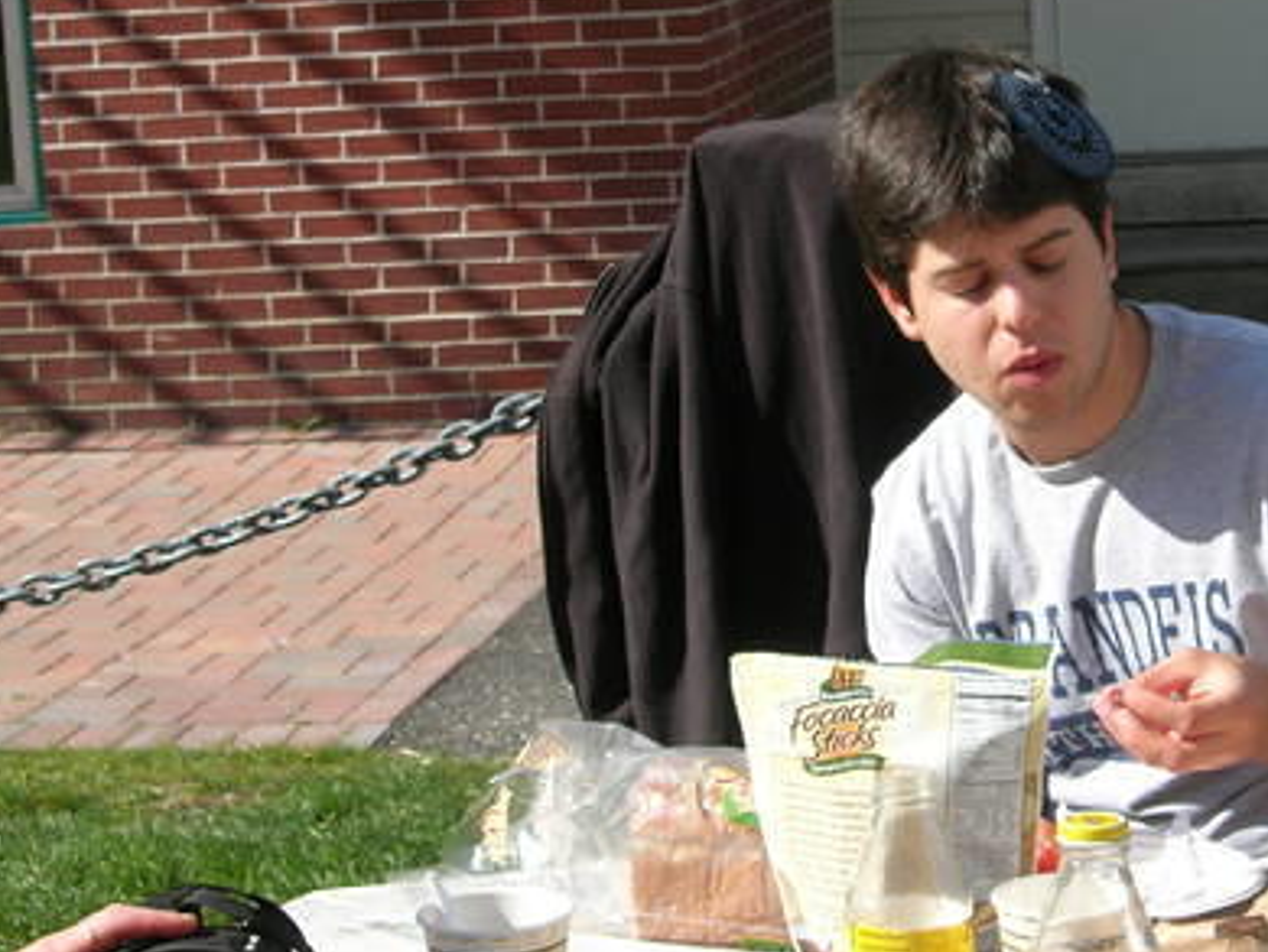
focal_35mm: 100
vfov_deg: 14.8
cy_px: 263
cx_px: 858
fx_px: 3665
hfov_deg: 19.6
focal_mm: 12.7
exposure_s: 1/300
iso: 64
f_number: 5.9
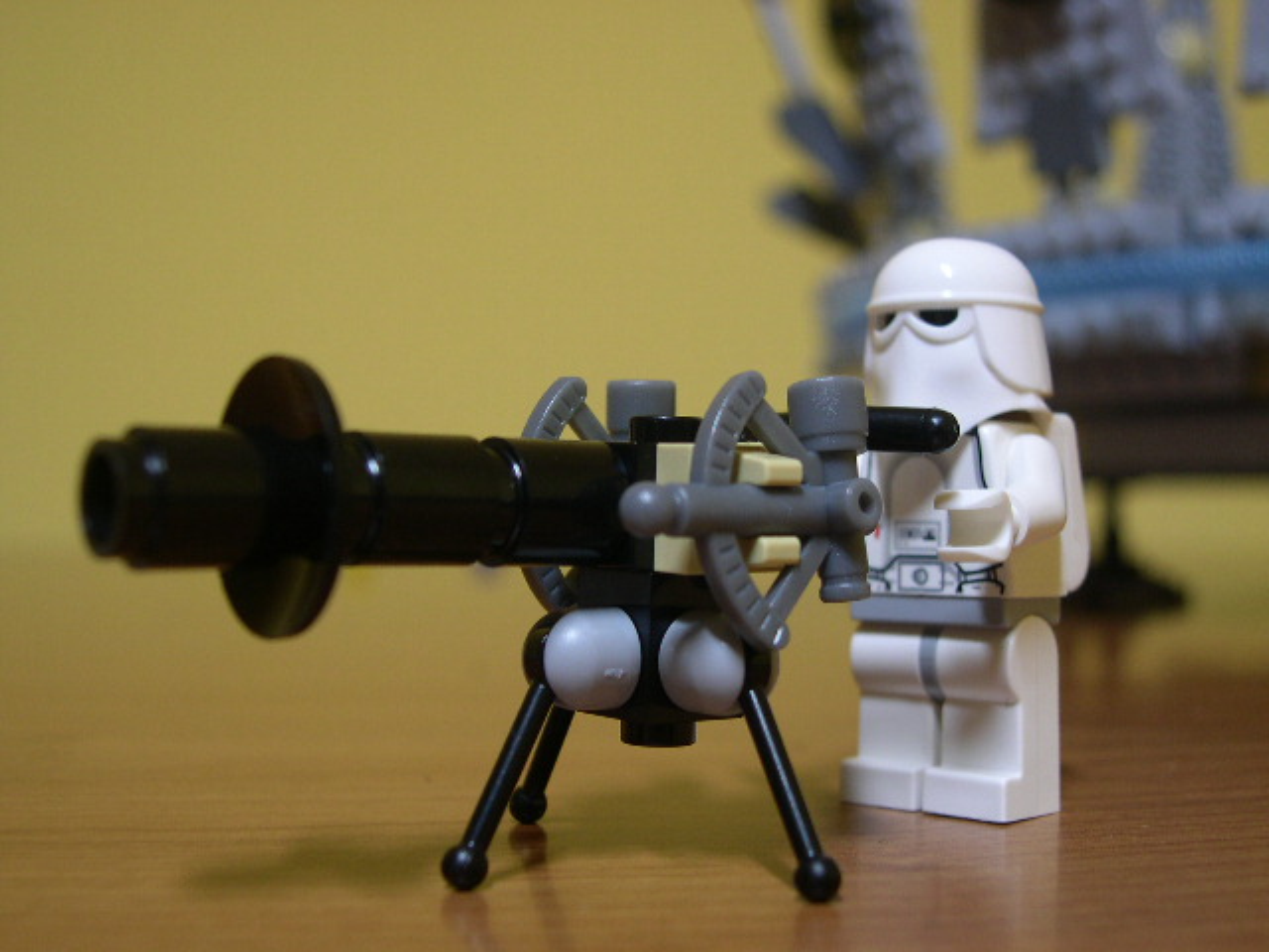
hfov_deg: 40.4
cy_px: 476
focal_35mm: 47
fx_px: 1723
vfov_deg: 30.9
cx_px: 634
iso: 104
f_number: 3.1
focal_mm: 10.1
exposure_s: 1/4.9
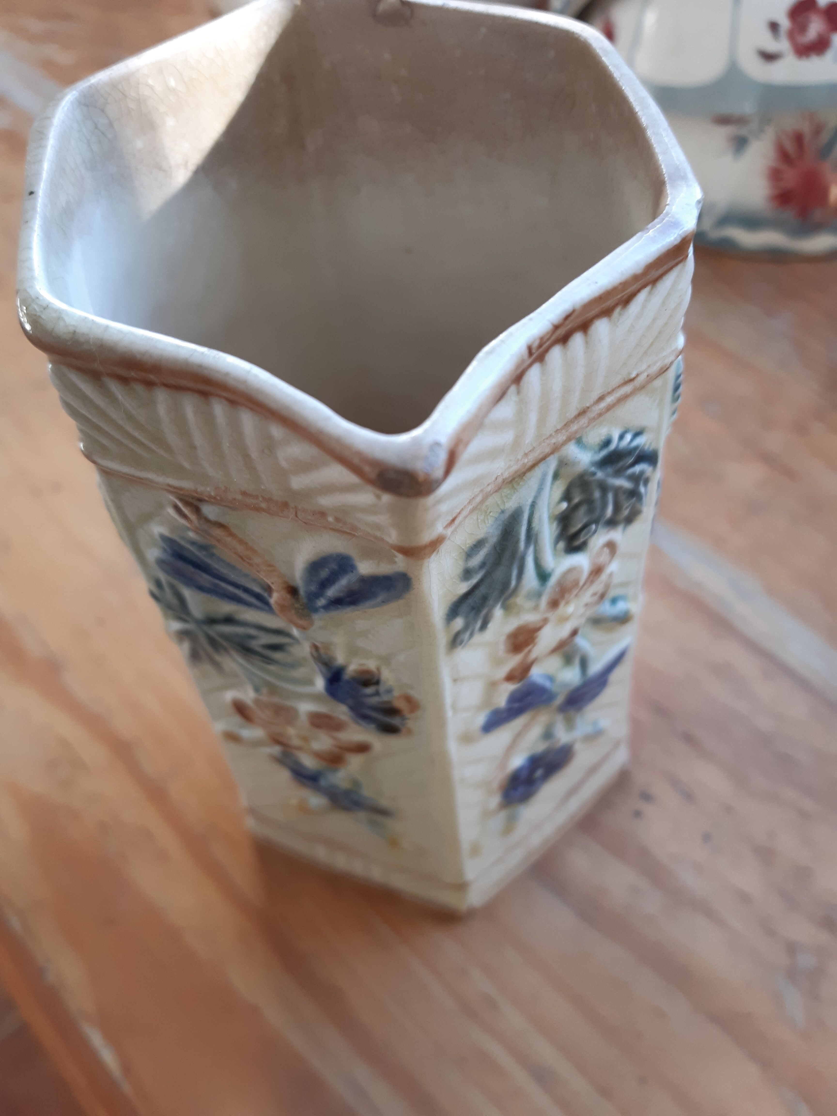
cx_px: 418
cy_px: 558
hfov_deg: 53.1
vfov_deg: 67.3
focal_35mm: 26
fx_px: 838
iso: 64
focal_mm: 3.92
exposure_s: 1/100
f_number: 1.7
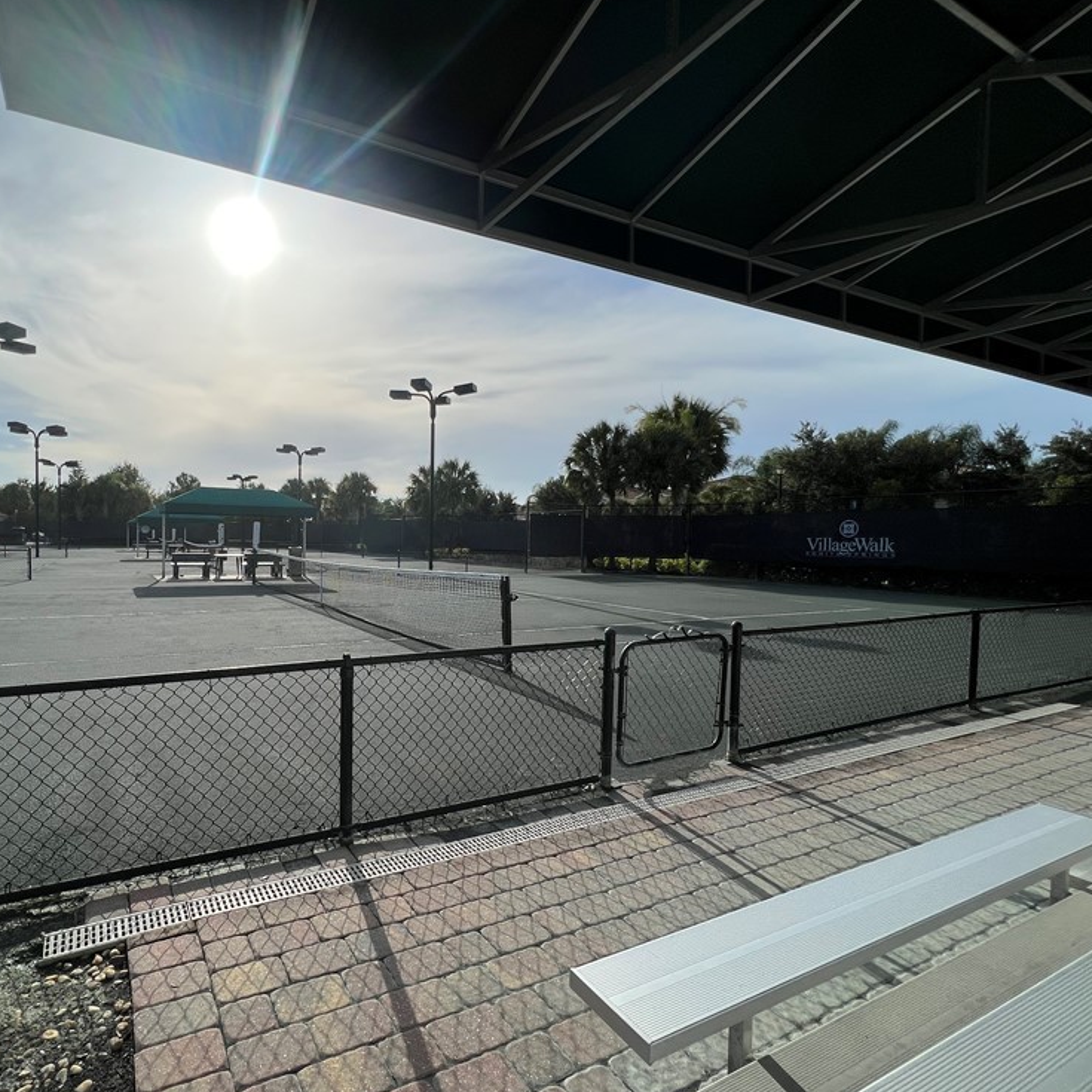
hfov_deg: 85.2
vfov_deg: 87.4
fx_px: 571
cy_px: 560
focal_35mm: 16
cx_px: 391
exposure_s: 1/4785
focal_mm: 1.57
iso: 40
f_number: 1.8
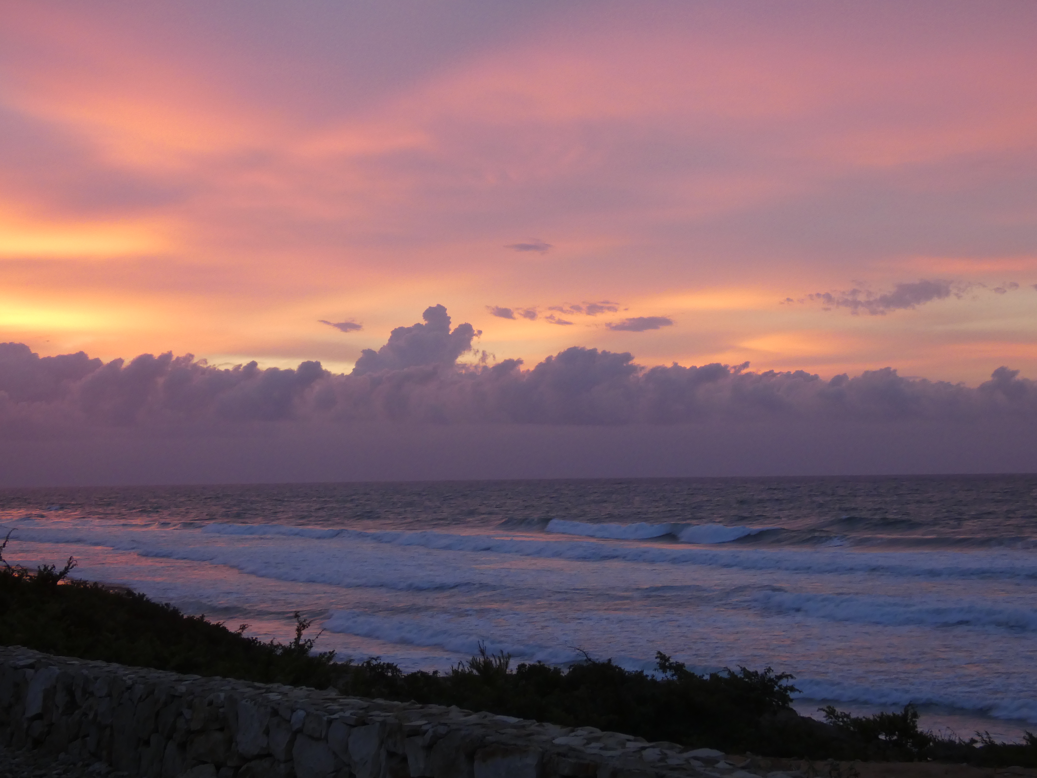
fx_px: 1588
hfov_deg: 36.2
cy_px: 389
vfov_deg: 27.5
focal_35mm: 53
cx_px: 518
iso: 200
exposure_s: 1/20
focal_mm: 9.5
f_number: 3.9
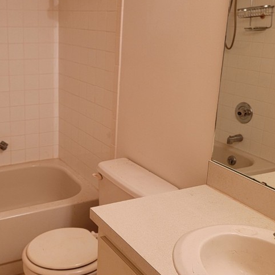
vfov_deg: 37.4
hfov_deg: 36.4
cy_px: 112
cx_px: 60
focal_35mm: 45
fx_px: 404
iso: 200
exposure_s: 1/60
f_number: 1.8
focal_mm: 6.7
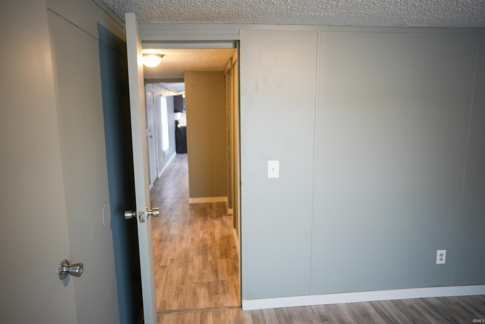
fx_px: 323
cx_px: 242
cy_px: 162
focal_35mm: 24
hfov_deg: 73.7
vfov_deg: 53.1
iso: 160
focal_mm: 24
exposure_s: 1/30
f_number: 2.8
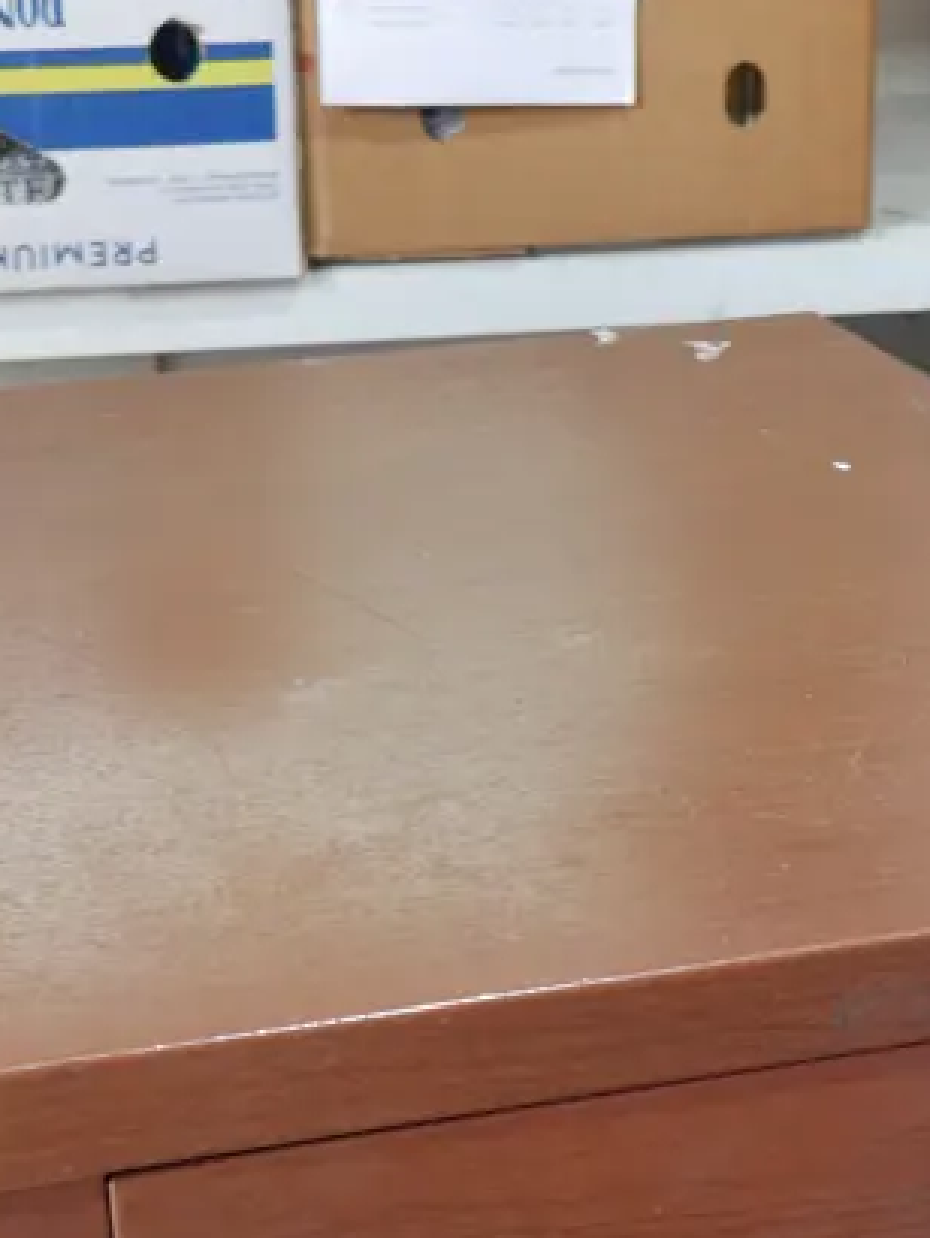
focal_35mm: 105
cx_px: 793
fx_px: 3757
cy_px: 1534
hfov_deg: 14.0
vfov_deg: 17.7
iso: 250
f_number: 4.6
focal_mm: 21
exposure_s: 1/60
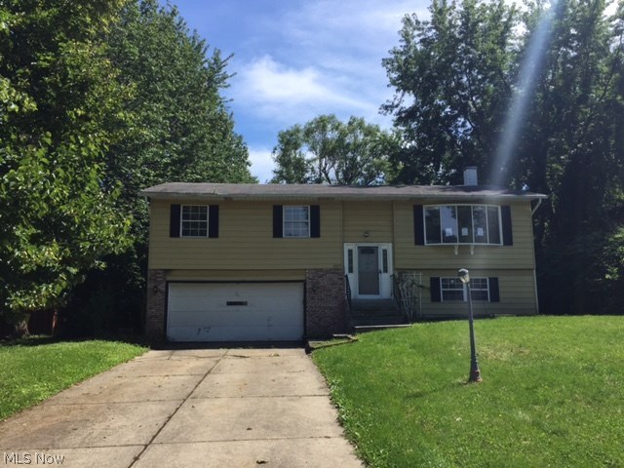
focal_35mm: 29
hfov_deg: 61.7
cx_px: 312
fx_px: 523
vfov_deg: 48.2
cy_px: 234
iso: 32
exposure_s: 1/1721
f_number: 2.2
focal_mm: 4.15
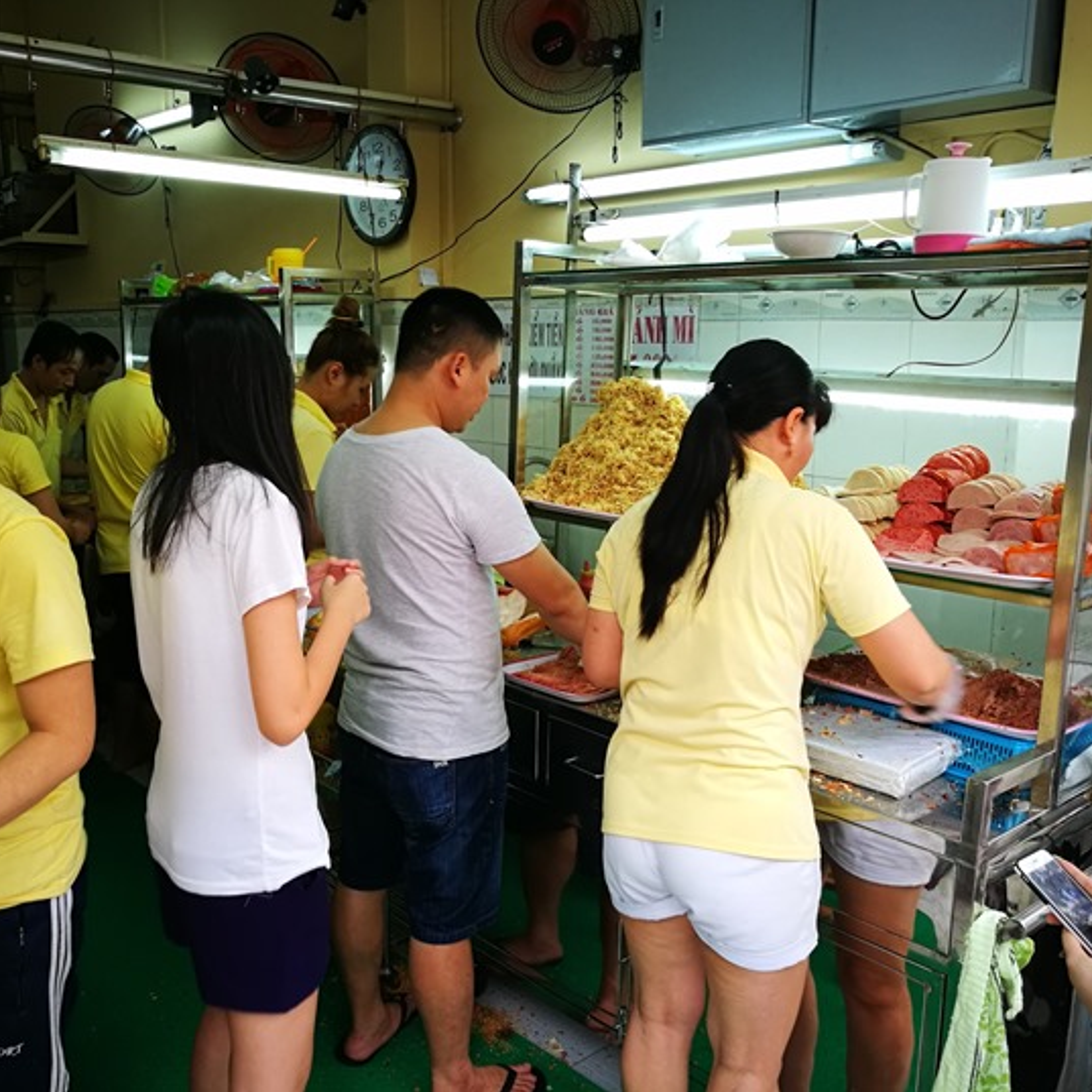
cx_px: 472
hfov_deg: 50.9
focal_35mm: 32
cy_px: 545
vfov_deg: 51.1
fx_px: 1142
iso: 100
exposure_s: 1/50
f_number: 2.2
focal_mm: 4.5
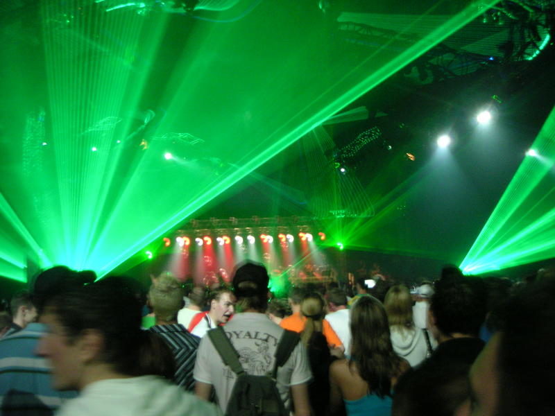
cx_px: 278
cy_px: 208
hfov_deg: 49.0
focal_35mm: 38
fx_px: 609
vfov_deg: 37.7
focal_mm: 6
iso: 200
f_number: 2.8
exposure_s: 1/6
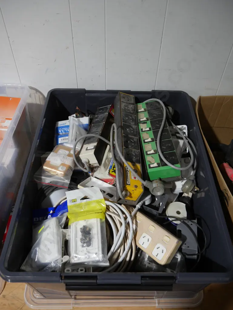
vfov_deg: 59.9
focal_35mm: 30
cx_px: 116
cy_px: 155
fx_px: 269
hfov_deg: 46.8
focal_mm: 15
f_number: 3.6
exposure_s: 1/60
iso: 400
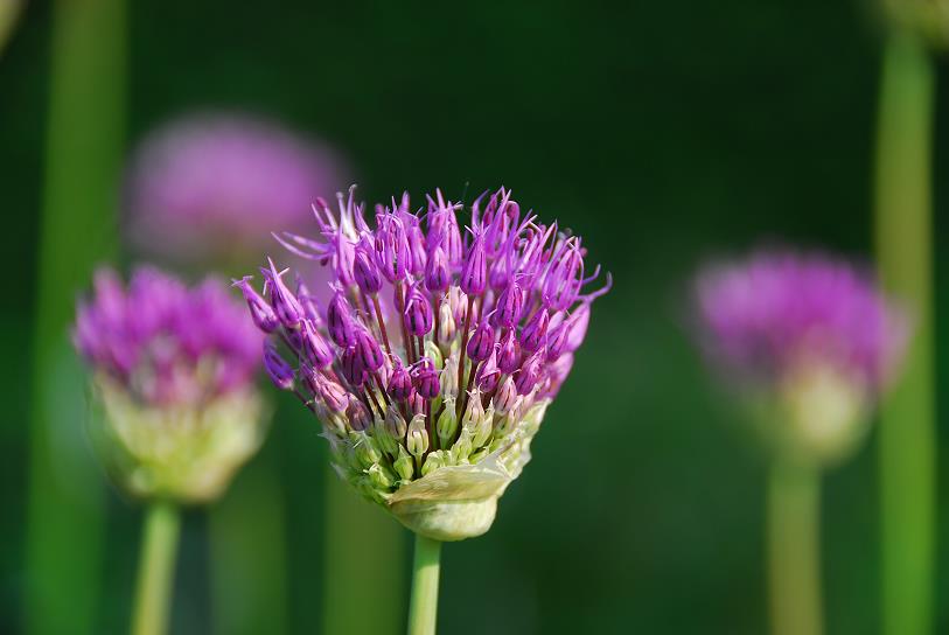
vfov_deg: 5.4
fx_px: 6729
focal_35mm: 255
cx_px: 474
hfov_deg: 8.1
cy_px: 318
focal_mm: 170
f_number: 6.3
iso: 100
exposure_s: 1/160
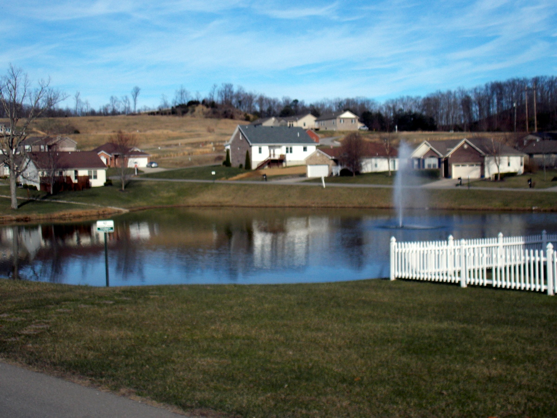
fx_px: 740
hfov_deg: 41.2
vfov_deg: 31.5
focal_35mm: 46
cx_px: 278
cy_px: 209
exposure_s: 1/800
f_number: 3.7
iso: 80
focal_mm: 8.1
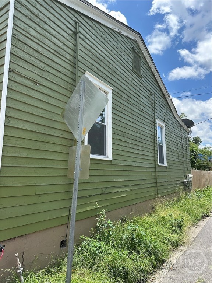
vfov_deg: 71.6
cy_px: 142
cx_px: 106
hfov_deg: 56.8
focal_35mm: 24
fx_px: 196
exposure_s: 1/2252
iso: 80
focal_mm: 6.86
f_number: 1.78
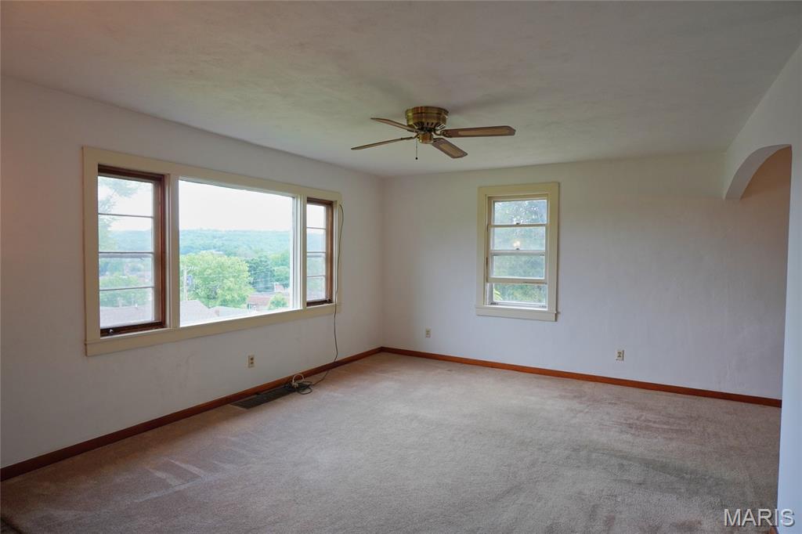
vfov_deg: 63.2
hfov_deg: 85.4
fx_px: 434
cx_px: 401
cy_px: 267
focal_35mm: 20
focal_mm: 13
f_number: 4
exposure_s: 1/160
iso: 250
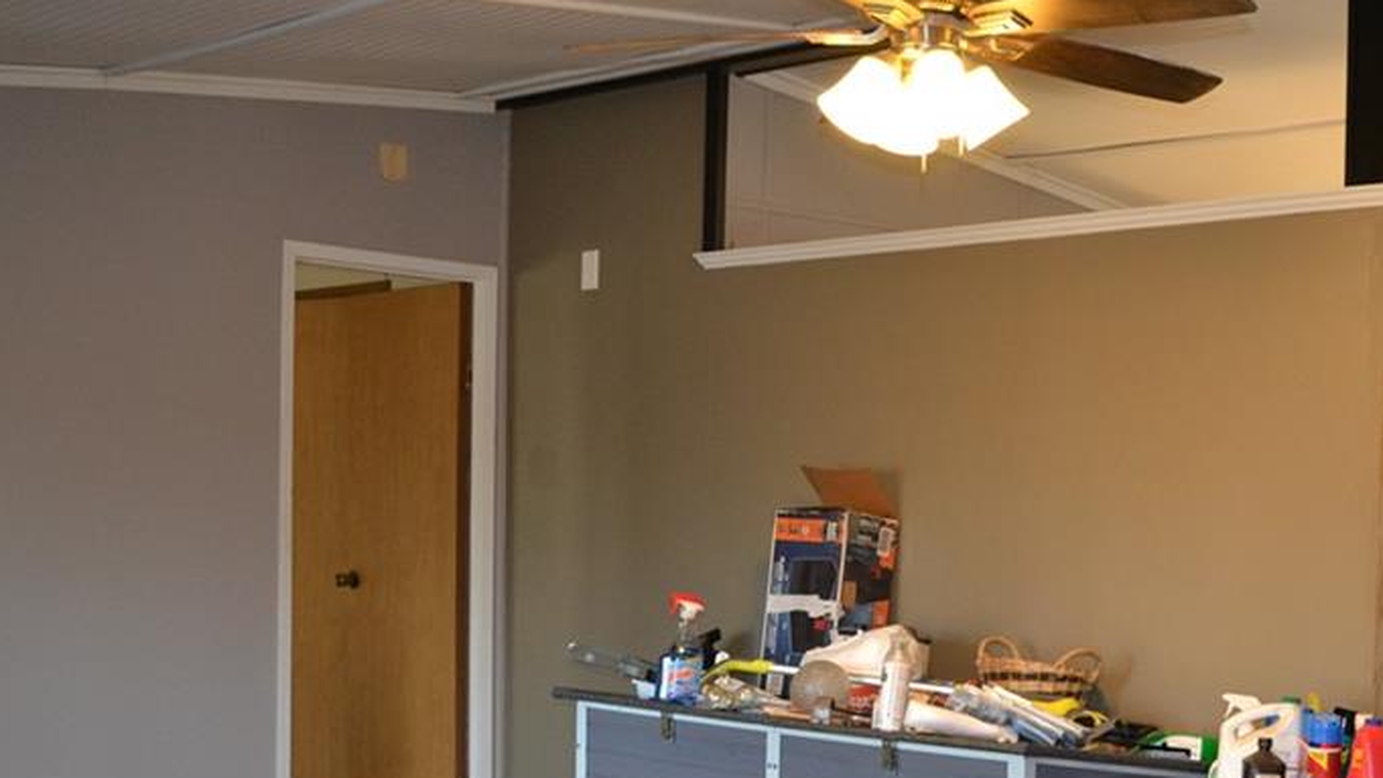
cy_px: 559
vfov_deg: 22.9
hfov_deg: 39.7
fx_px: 1907
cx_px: 839
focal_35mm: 52
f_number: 4
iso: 1000
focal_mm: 22
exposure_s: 1/60
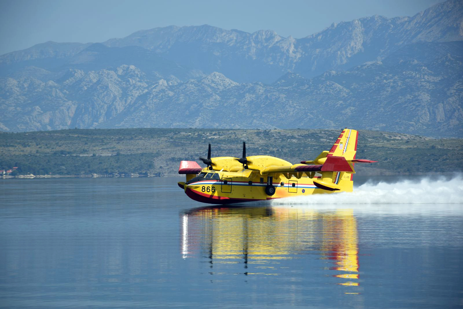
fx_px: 2026
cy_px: 154
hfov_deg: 13.0
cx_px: 232
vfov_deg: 8.7
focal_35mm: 158
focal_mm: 105
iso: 100
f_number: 6.3
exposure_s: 1/640
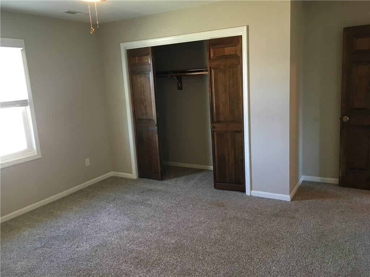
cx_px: 185
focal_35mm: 29
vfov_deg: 48.2
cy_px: 138
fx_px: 310
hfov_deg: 61.7
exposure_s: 1/24
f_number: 2.2
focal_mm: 4.15
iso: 200
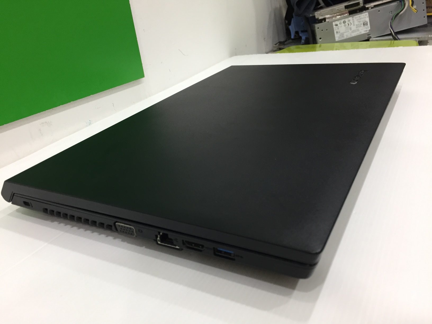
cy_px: 162
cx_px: 216
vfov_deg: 48.2
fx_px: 362
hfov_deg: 61.7
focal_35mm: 29
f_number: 2.2
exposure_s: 1/33
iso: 125
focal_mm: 4.15
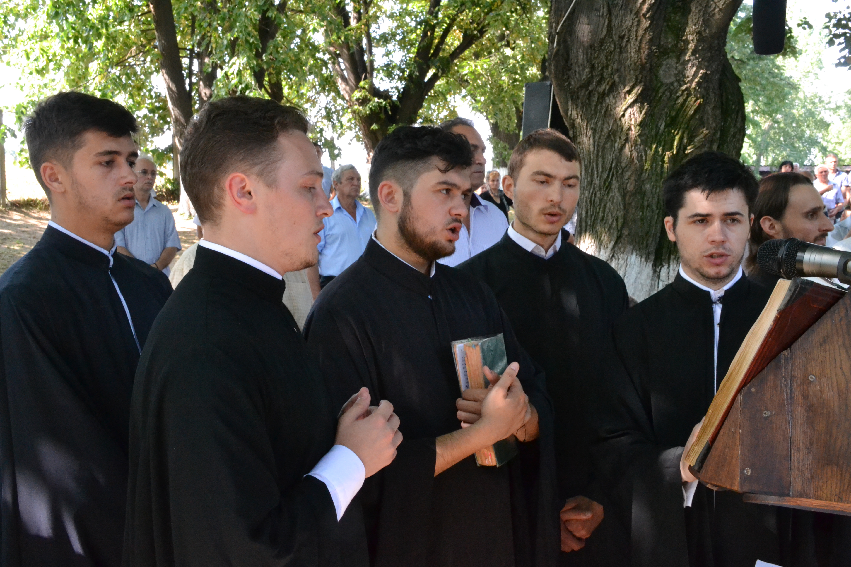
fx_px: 957
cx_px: 426
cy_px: 284
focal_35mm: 40
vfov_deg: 33.0
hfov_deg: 47.9
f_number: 13
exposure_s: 1/100
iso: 3200
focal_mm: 27
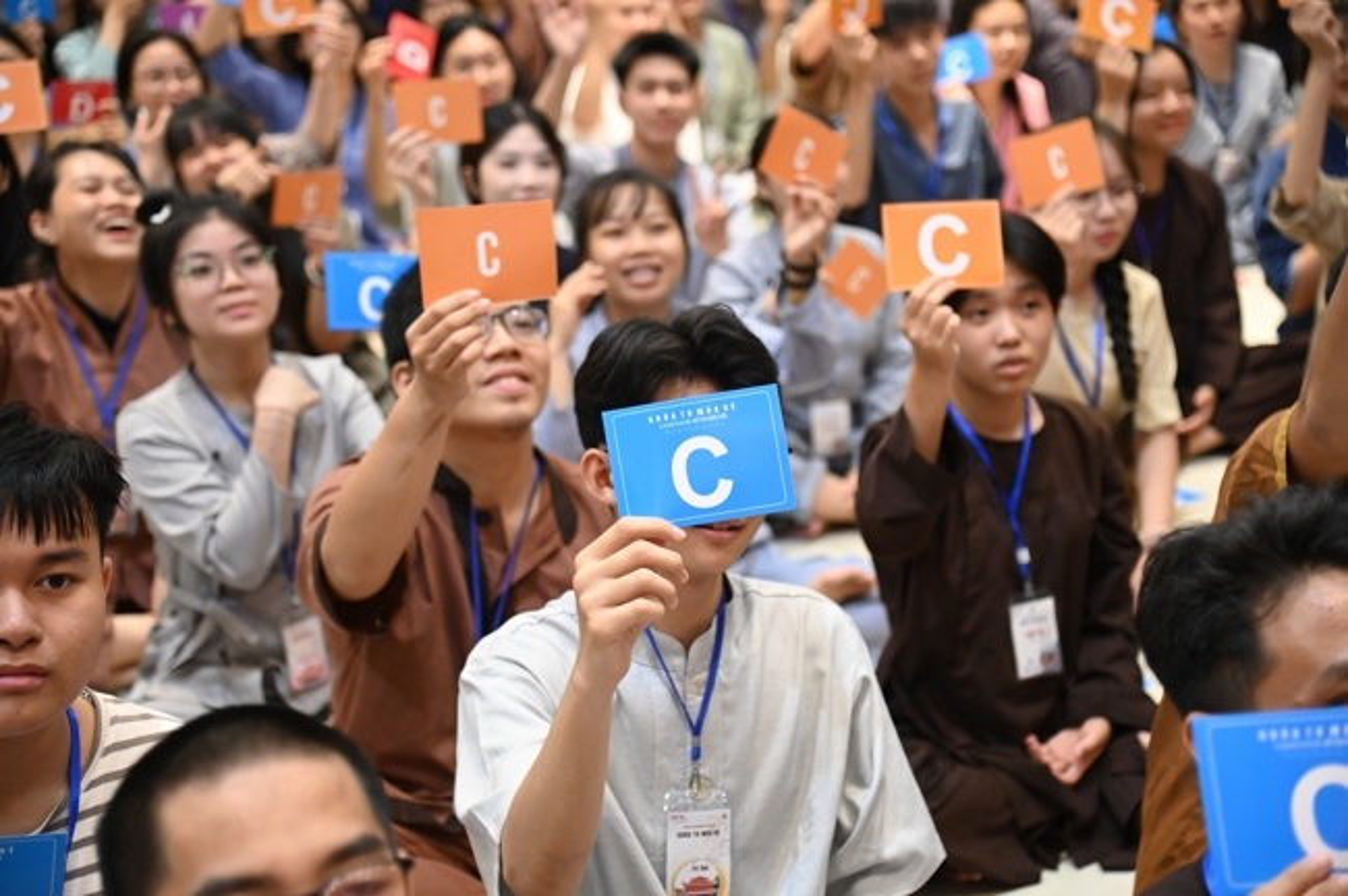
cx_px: 674
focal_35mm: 78
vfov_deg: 17.5
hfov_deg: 26.0
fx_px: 2918
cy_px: 448
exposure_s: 1/200
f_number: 4
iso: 5000
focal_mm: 78
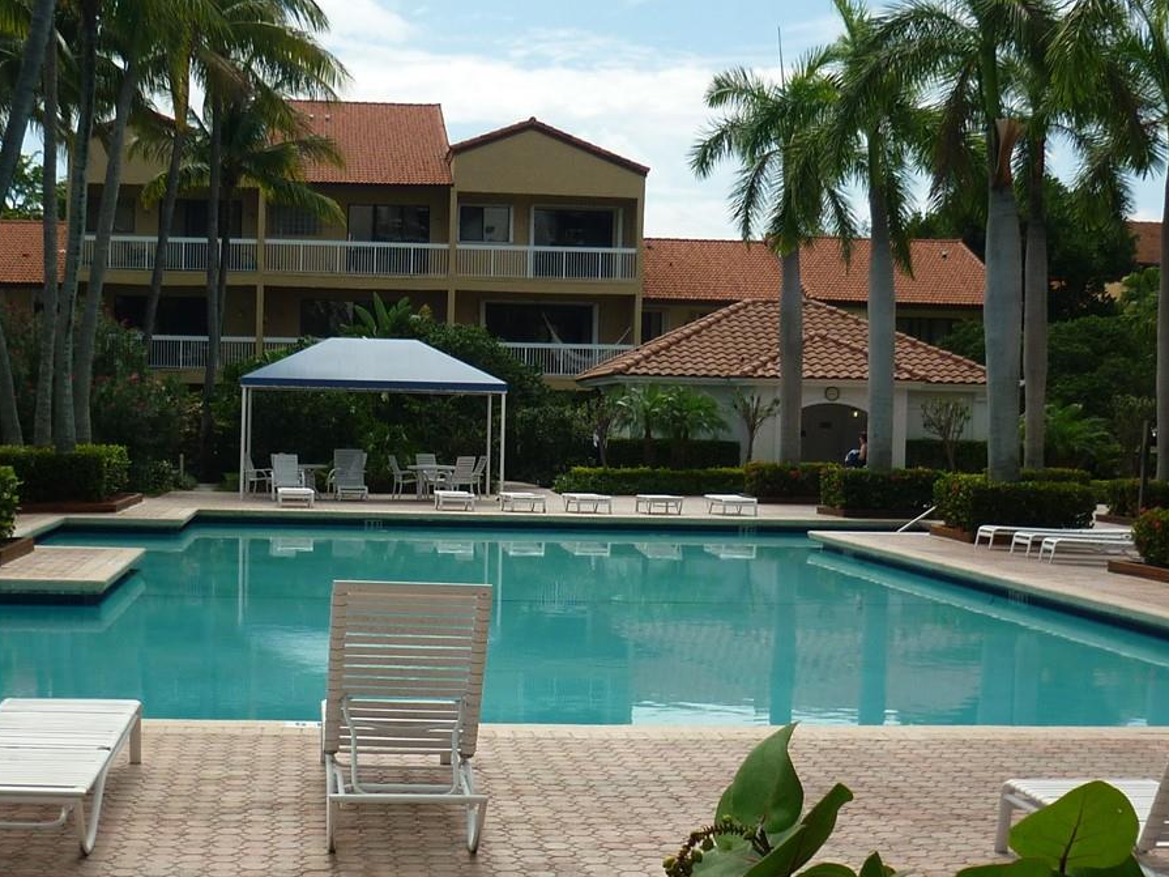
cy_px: 448
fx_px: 1992
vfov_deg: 24.8
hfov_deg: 32.6
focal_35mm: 59
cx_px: 492
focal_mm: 5.5
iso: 80
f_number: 8
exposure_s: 1/200
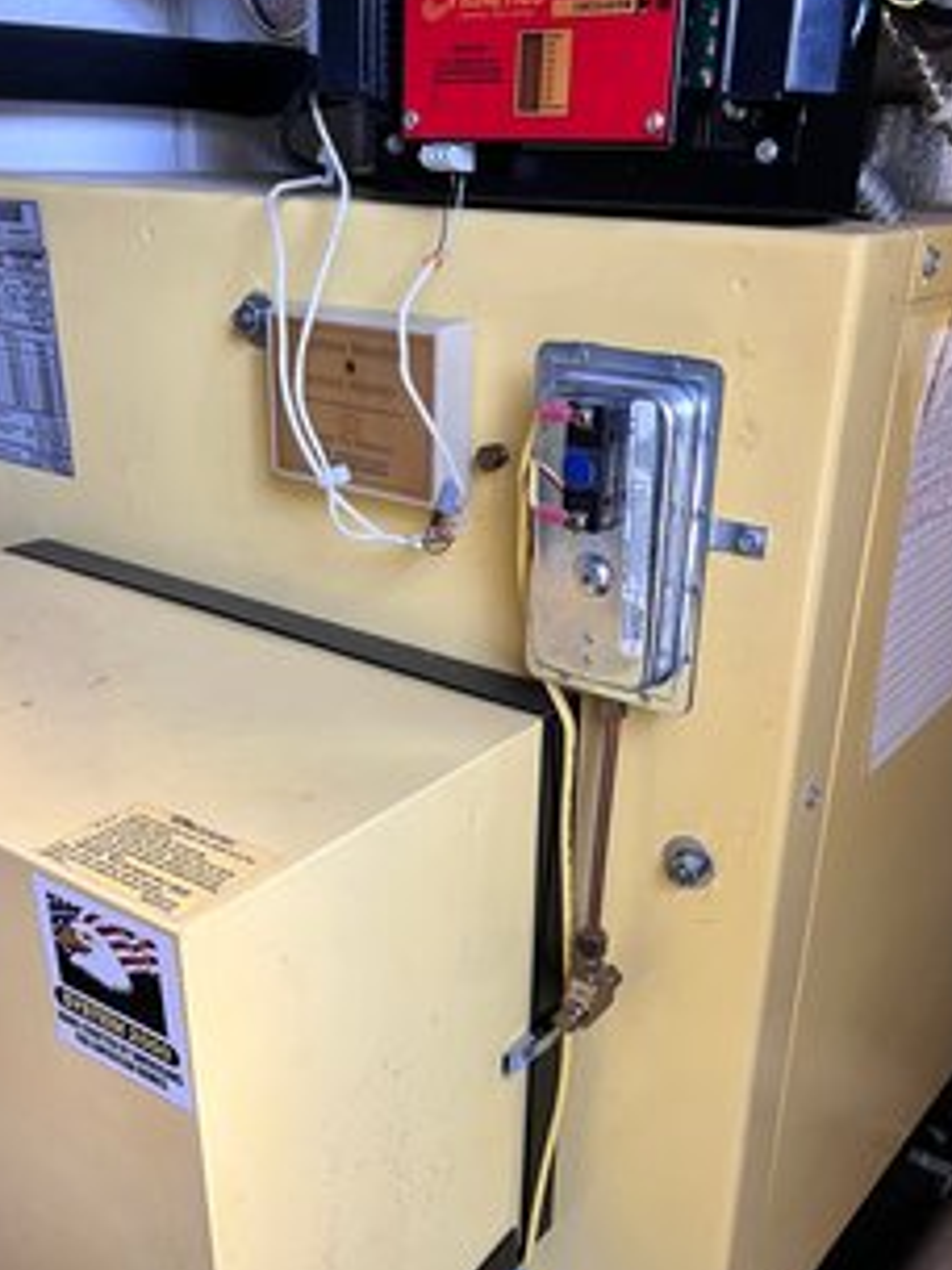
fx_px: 1283
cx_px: 495
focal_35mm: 35
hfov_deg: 40.7
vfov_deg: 52.1
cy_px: 787
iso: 160
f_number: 1.6
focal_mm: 5.1
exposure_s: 1/60
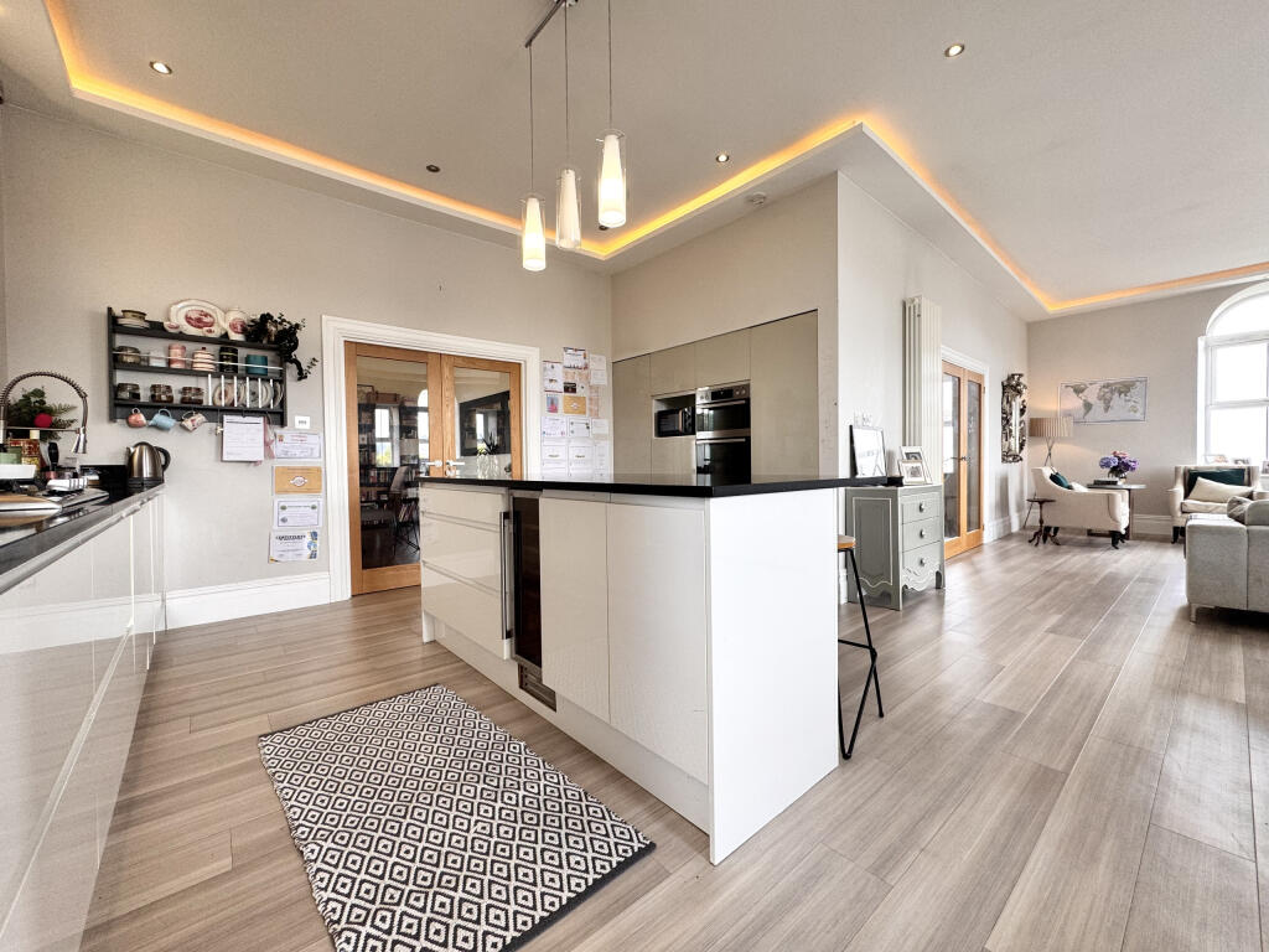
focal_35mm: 14
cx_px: 634
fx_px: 513
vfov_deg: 85.7
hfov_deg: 102.1
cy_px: 476
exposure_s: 1/100
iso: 80
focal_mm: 2.22
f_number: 2.2
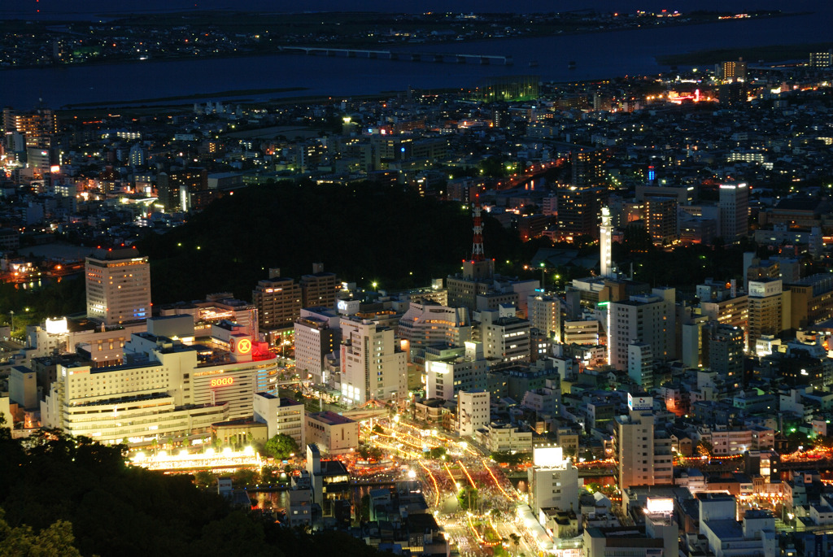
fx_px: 2258
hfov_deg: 20.9
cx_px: 416
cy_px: 278
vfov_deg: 14.1
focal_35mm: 98
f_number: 9
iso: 100
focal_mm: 65
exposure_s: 2.5
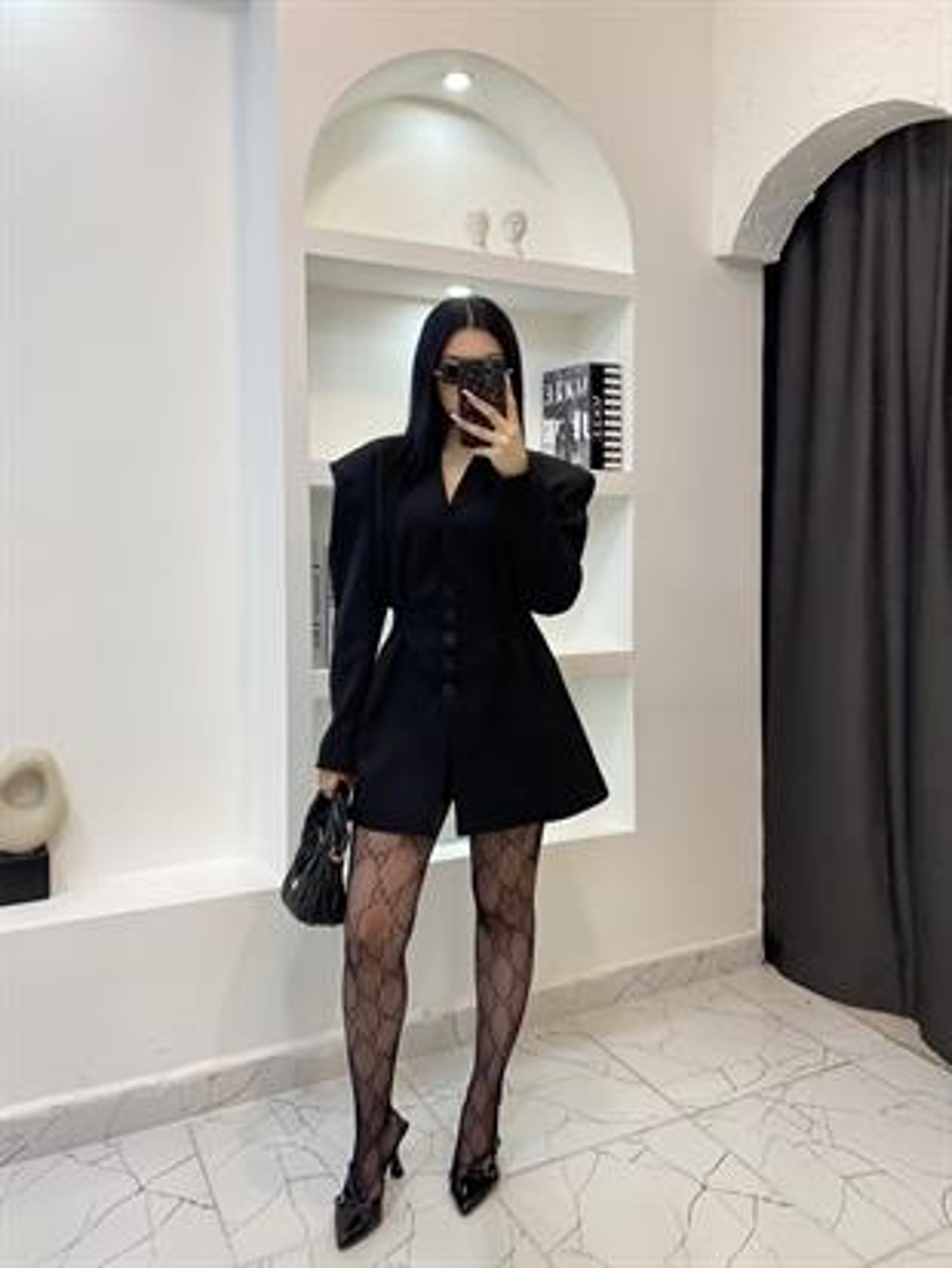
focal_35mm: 26
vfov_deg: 67.3
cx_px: 476
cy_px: 634
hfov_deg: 53.1
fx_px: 953
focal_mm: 4.25
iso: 80
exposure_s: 1/122
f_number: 1.8
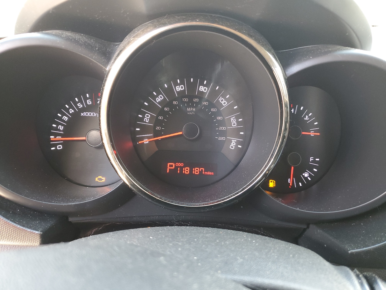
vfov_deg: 53.1
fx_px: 290
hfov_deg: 67.3
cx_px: 193
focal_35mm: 26
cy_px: 145
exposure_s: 1/60.2
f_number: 1.5
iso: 101
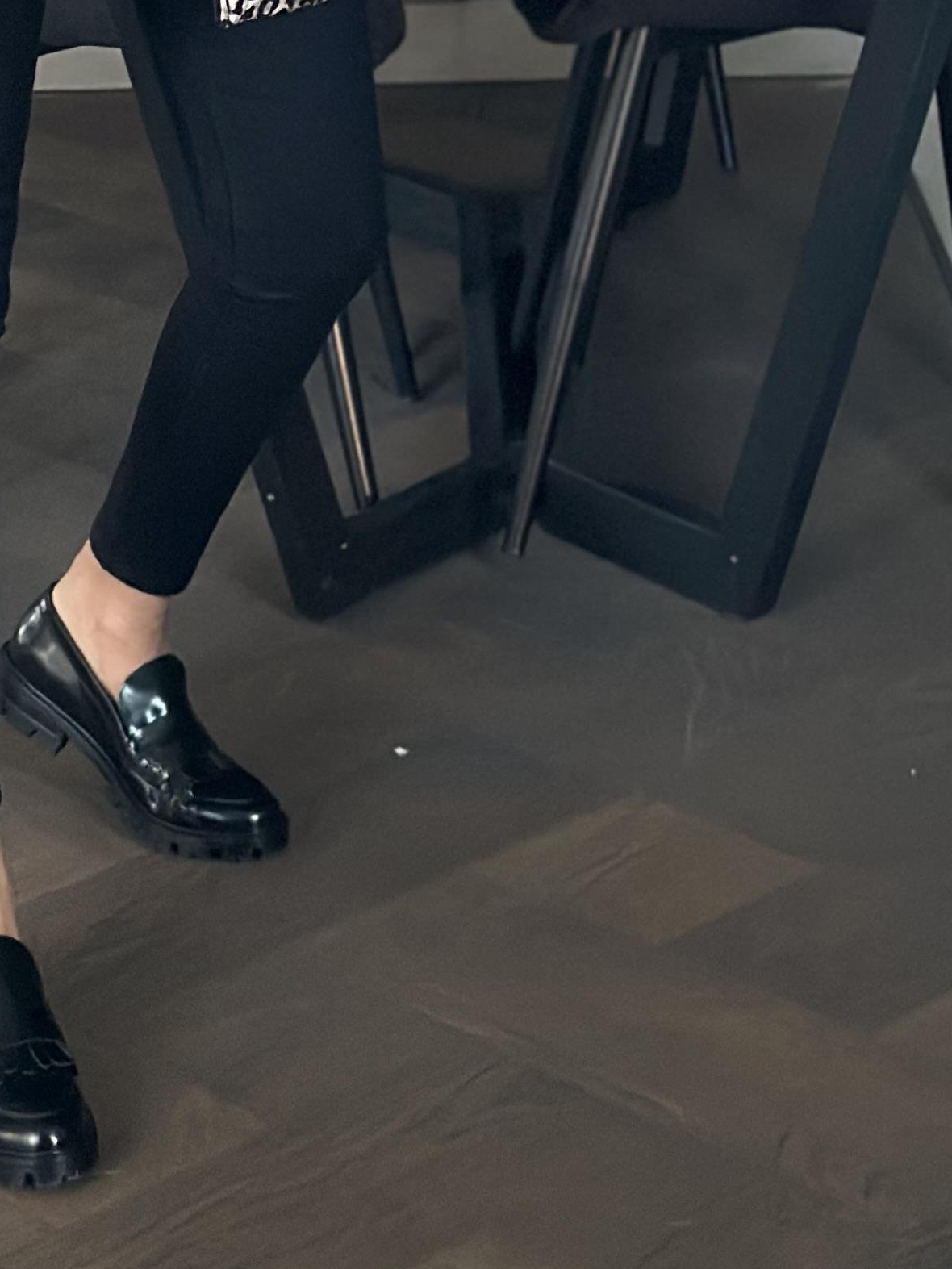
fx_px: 4510
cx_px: 61
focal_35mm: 123
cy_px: -261
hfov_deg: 12.0
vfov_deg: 15.4
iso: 500
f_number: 1.78
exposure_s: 1/40
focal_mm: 6.86
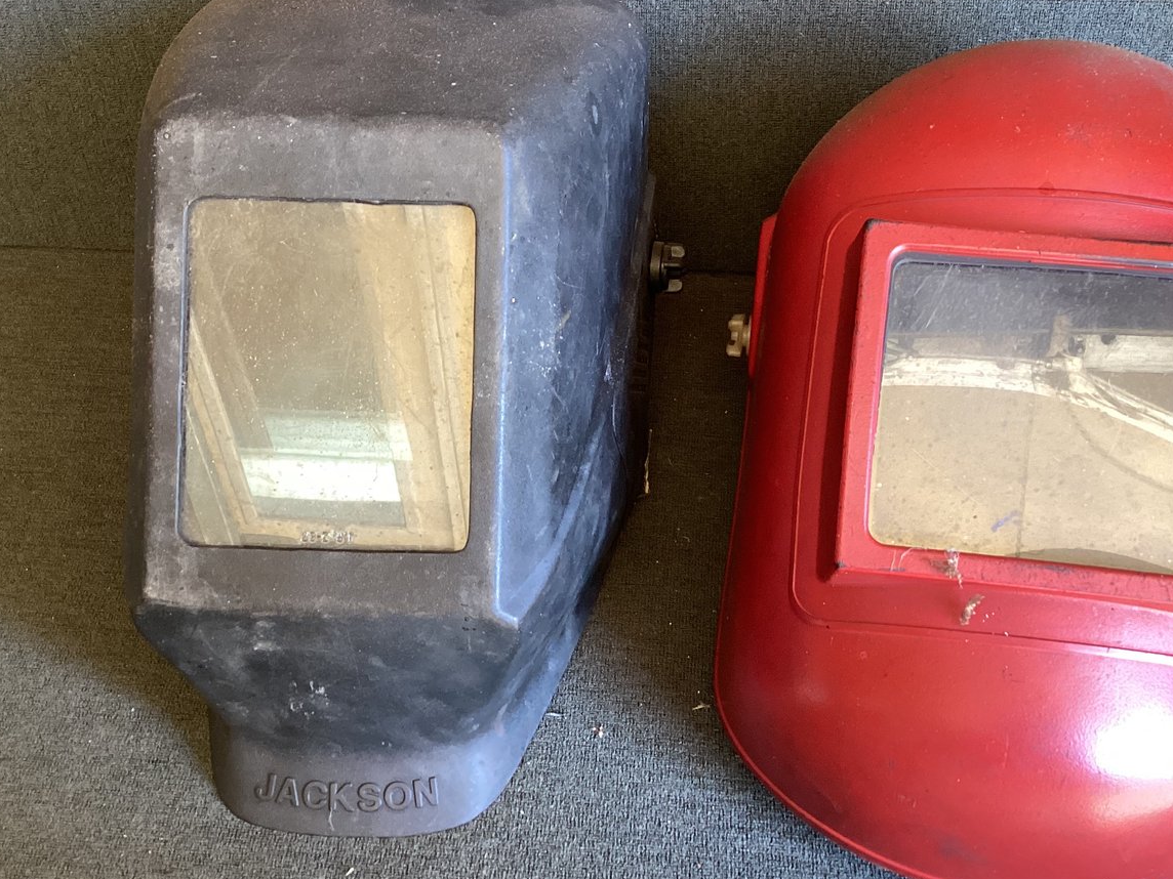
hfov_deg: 45.7
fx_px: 1389
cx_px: 631
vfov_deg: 35.1
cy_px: 393
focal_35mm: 41
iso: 160
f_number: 2.4
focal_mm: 3.3
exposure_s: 1/50
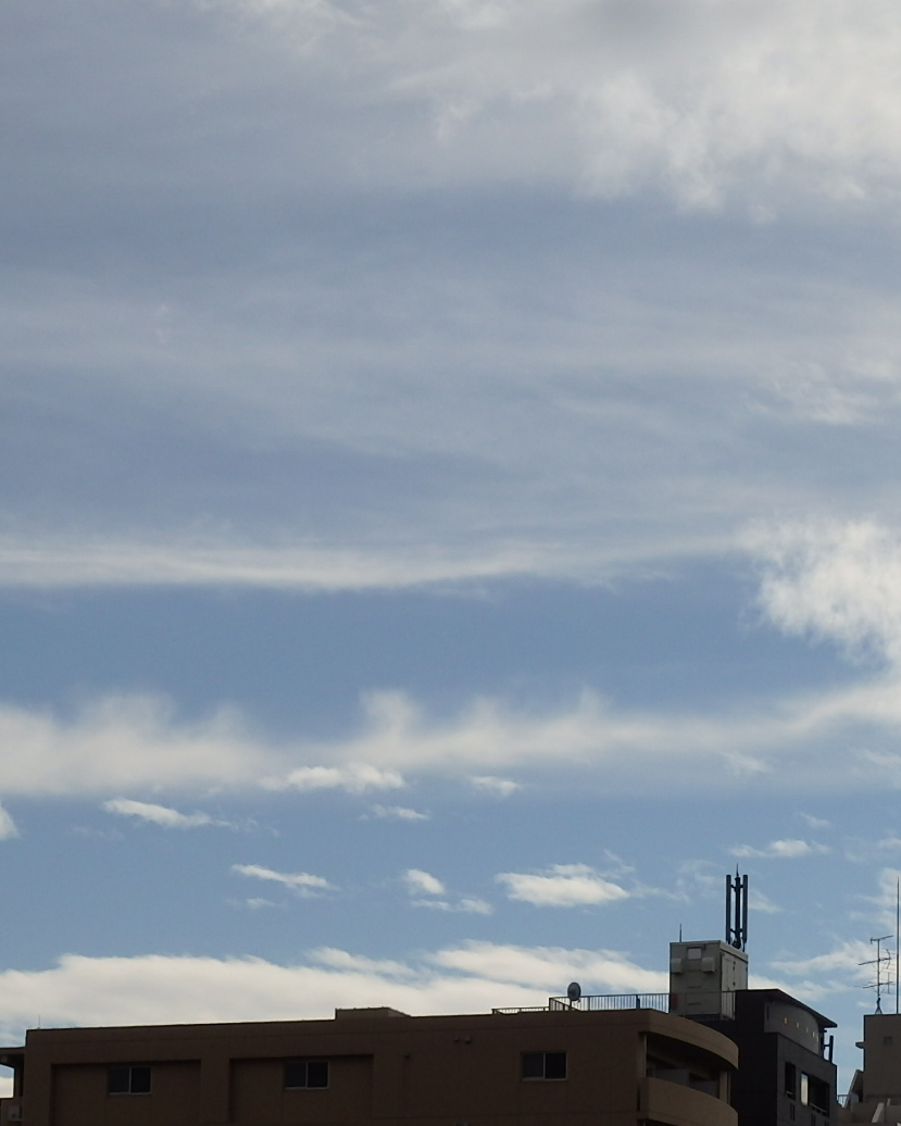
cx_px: 750
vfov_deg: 14.6
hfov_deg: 11.6
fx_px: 4399
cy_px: 698
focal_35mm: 132
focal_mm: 13.1
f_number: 12.7
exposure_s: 1/320
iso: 125
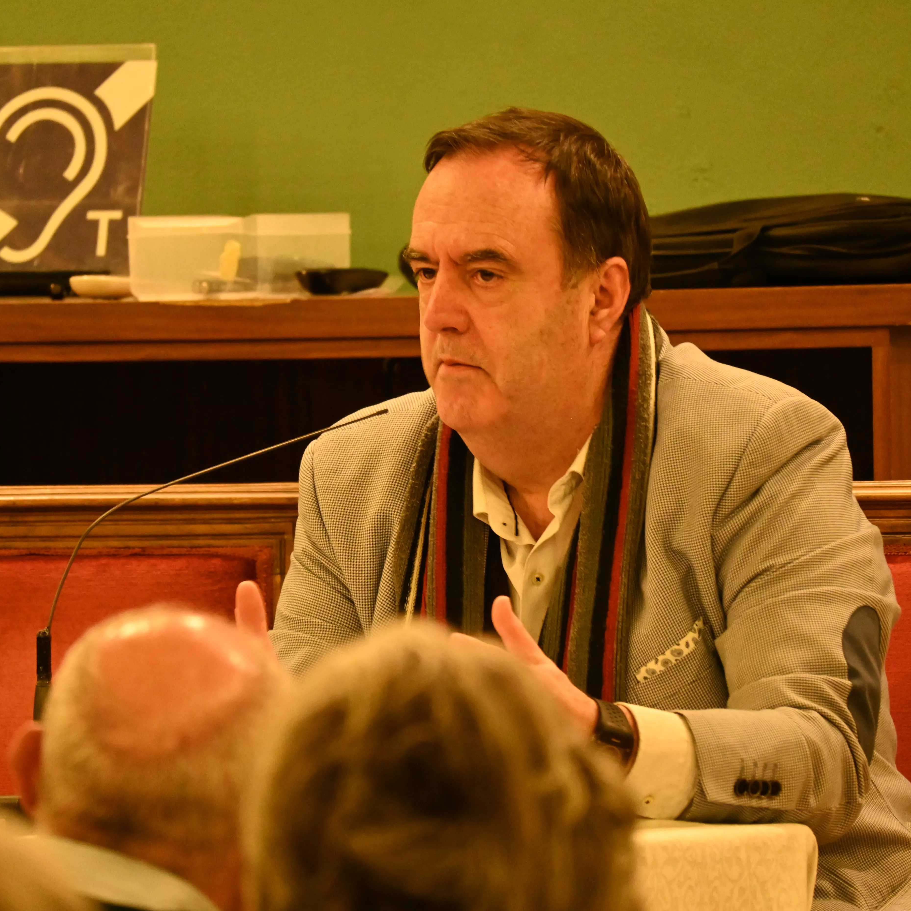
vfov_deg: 3.7
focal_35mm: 479
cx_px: 428
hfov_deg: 3.7
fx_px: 14262
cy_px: 456
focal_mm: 250
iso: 3200
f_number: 6.3
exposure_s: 1/15
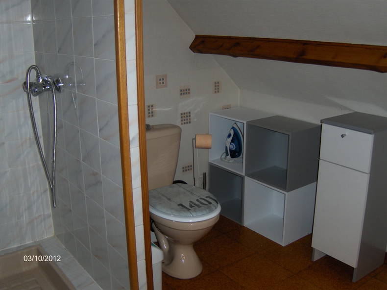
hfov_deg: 52.6
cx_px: 194
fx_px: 391
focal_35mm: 35
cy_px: 145
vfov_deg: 40.7
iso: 100
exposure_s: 1/60
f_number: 2.8
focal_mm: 7.5
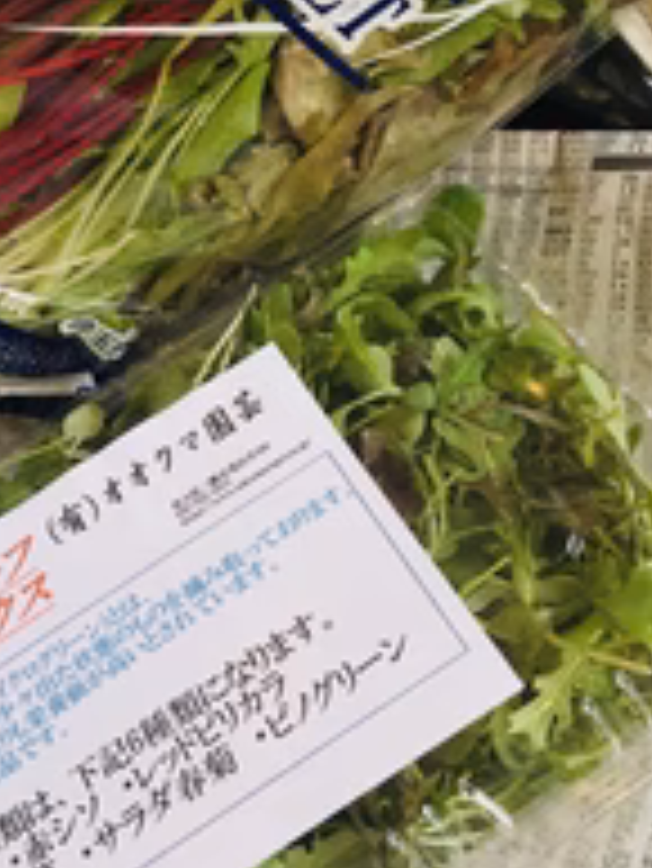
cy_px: 238
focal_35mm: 60
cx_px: 117
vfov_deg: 31.7
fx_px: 1505
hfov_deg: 24.0
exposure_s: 1/30
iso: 25
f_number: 2.2
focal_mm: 4.15
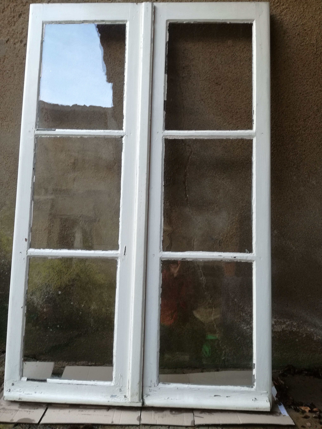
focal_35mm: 27
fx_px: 335
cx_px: 161
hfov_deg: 51.4
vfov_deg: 65.3
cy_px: 214
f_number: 2
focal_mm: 3.79
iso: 80
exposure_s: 1/50
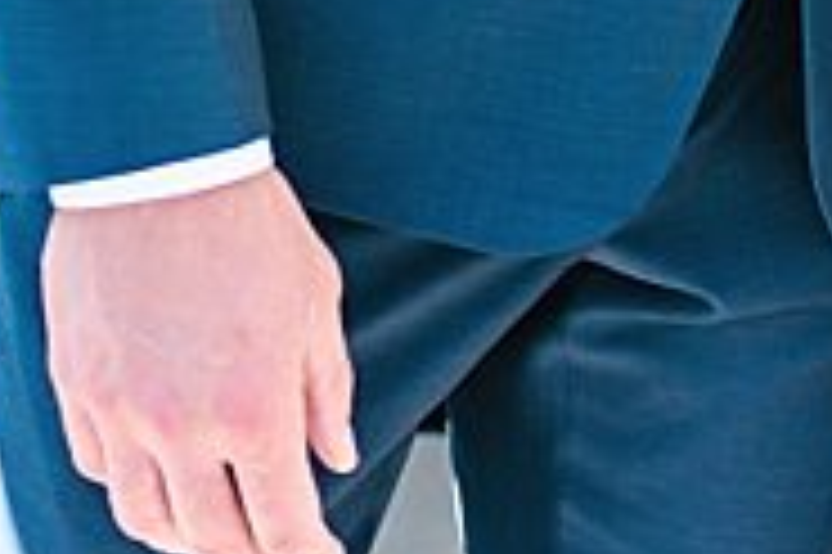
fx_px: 4110
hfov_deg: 11.6
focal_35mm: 178
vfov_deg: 7.3
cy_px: -750
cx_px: 333
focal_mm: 35
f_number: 1.8
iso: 250
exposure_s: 1/3200
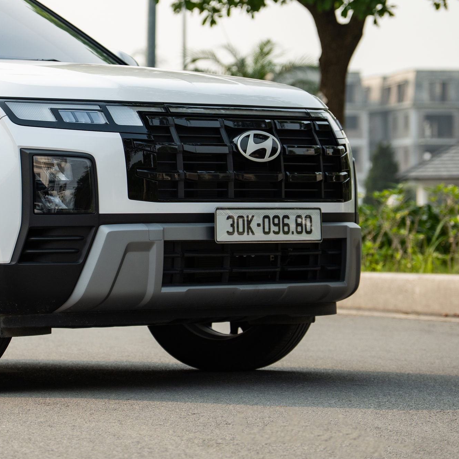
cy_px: 191
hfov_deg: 10.2
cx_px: 105
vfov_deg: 10.2
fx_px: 2565
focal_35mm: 171
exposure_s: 1/800
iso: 125
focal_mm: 70
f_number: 2.8
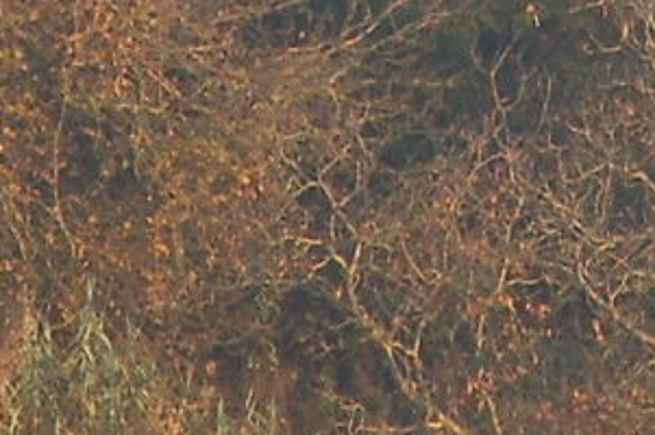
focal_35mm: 2391
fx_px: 43455
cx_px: 1382
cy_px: -861
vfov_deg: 0.6
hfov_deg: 0.9
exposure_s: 1/500
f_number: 5.6
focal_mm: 200
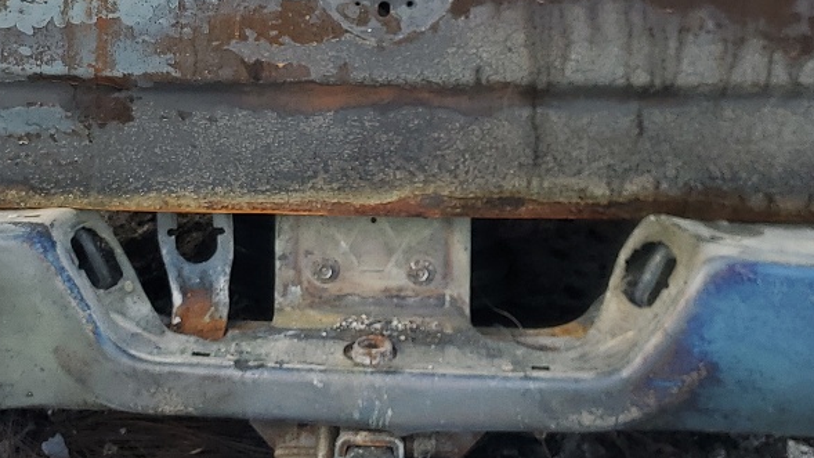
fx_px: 1662
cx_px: 366
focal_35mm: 77
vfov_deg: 15.2
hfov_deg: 27.5
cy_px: -72
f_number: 1.5
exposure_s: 1/263
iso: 50
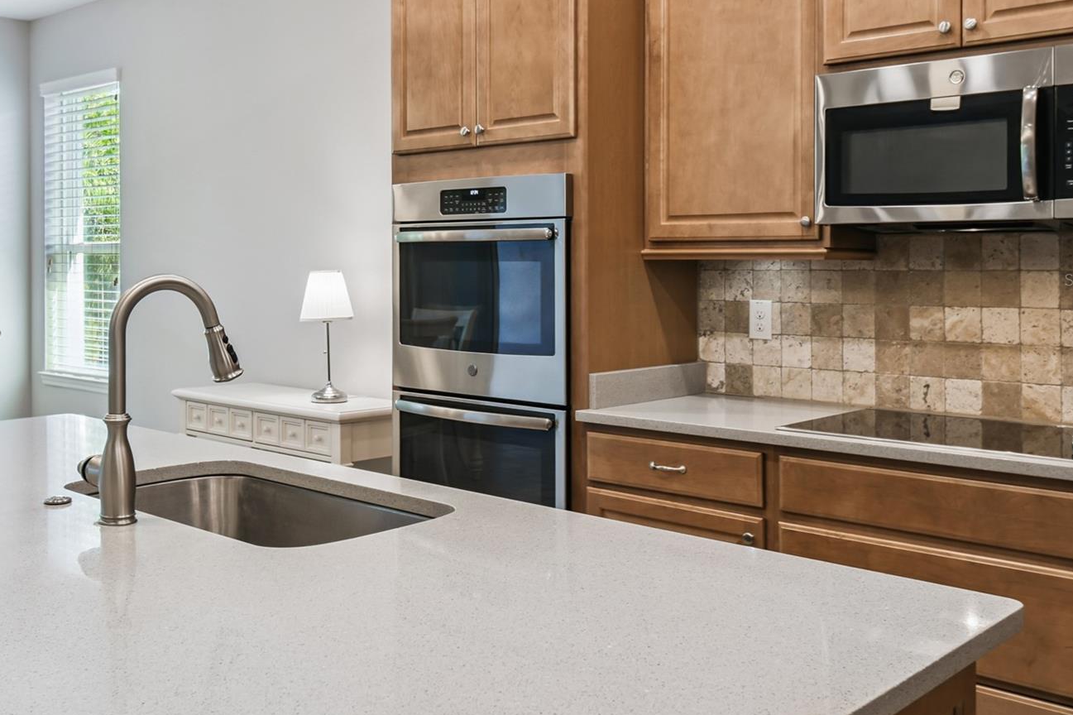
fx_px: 1102
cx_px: 477
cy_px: 280
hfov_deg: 51.8
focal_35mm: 37
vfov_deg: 35.8
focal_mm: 20
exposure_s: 1/10
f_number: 7.1
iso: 100
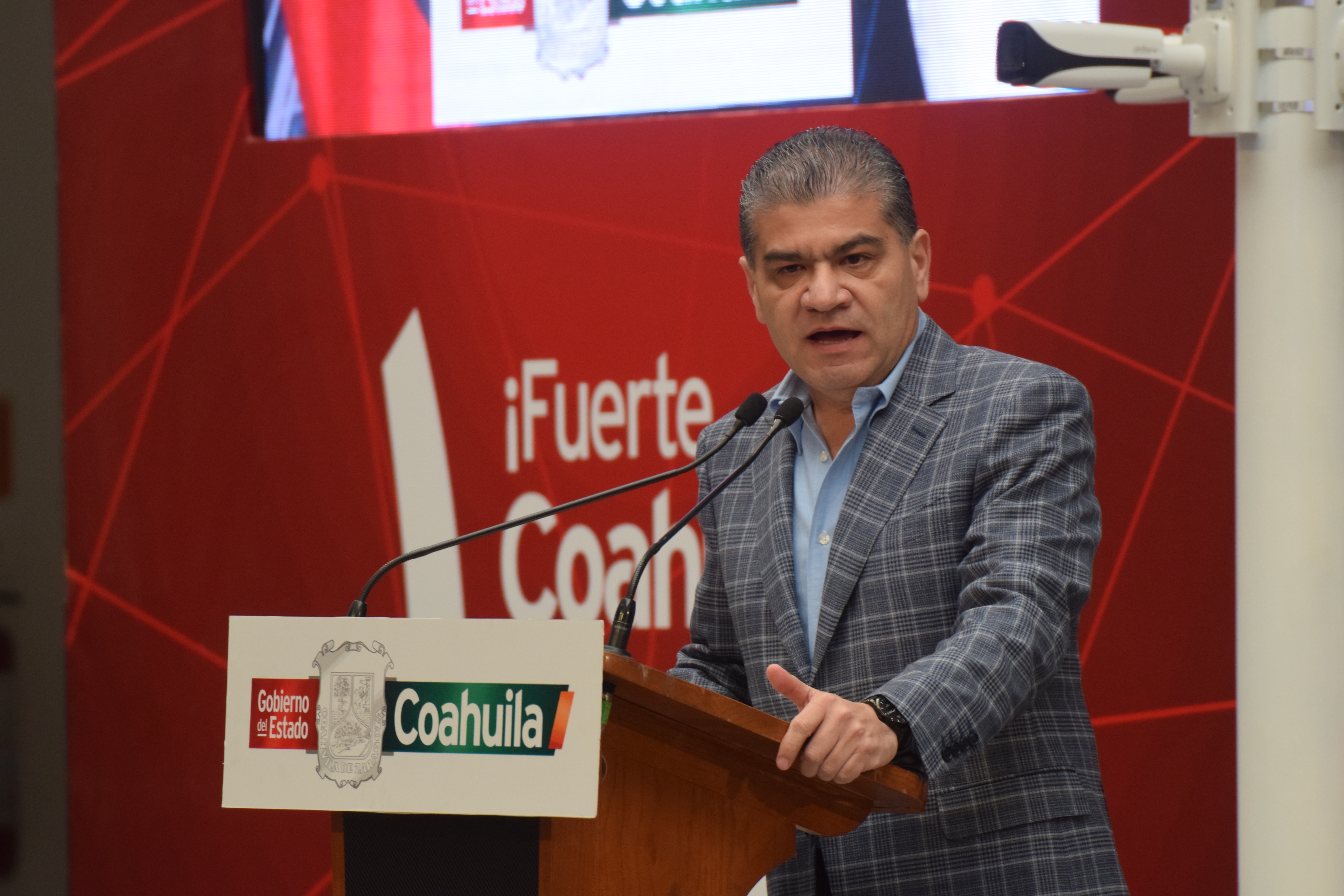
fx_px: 13439
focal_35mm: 360
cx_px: 672
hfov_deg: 5.7
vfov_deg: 3.8
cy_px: 448
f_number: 6
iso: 800
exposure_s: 1/100
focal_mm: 240
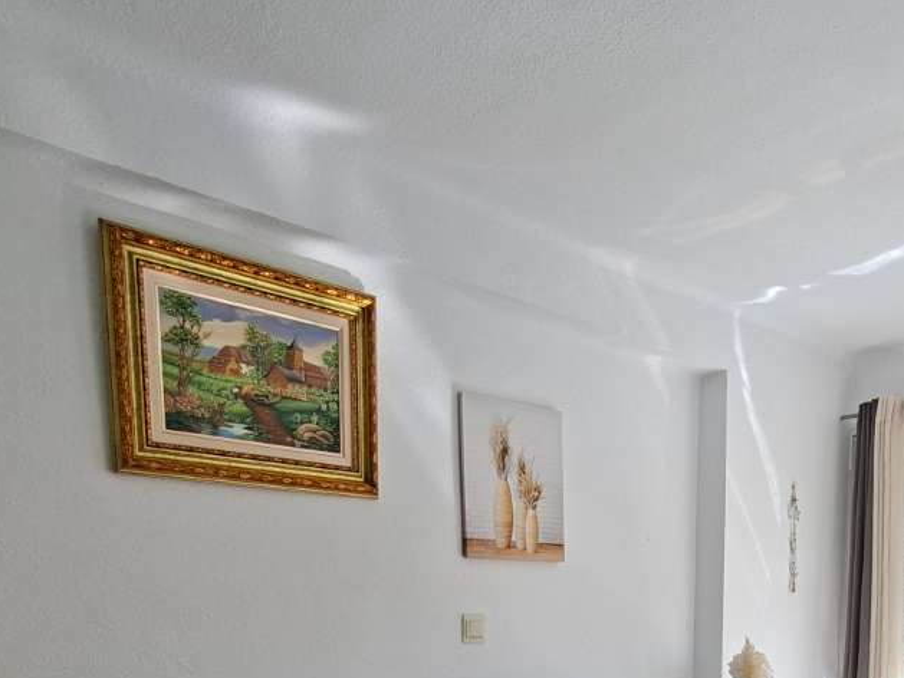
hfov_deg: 56.9
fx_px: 810
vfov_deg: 38.1
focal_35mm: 31
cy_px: 738
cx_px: 612
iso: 40
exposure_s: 1/161
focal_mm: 1.74
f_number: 2.2
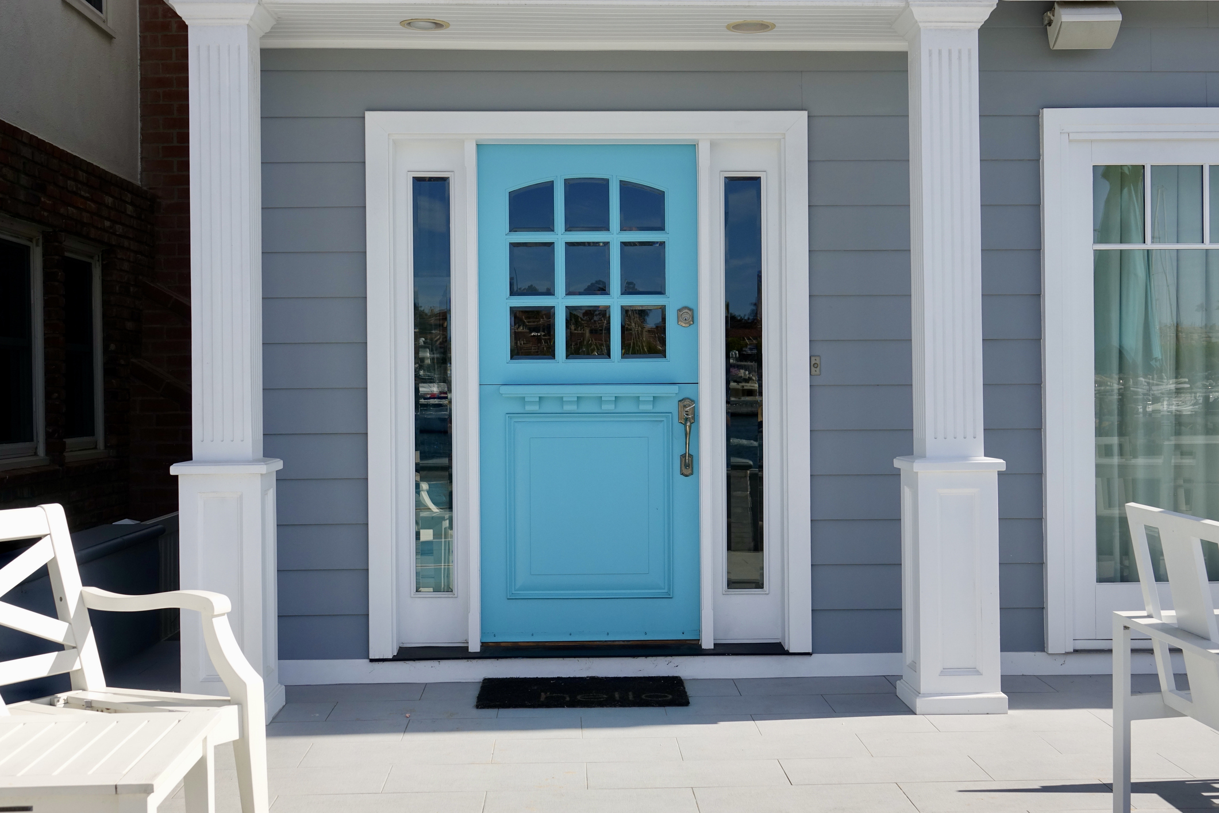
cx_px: 610
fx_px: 1388
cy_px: 406
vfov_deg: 32.6
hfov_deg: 47.4
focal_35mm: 41
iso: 100
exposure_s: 1/800
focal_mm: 15.17
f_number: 4
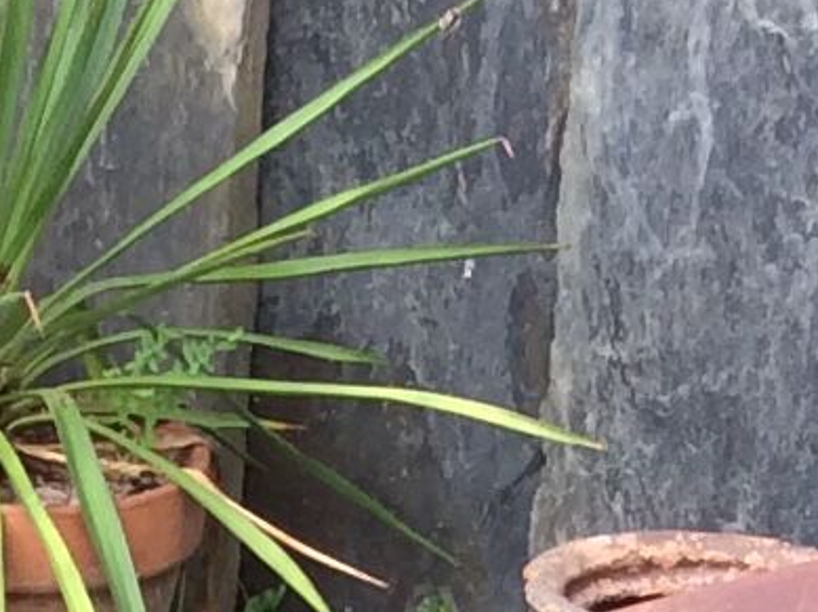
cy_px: 1924
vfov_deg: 6.3
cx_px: 101
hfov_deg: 9.3
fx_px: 5029
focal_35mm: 213
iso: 32
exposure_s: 1/245
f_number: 2.4
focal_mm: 3.3
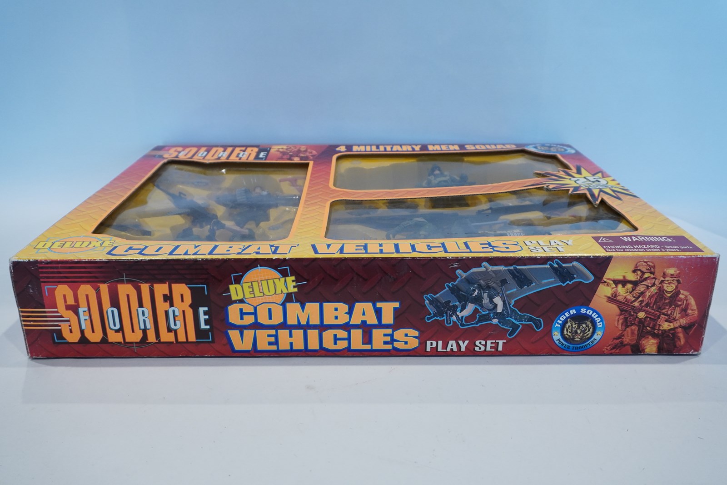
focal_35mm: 30
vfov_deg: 43.6
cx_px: 364
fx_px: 606
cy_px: 242
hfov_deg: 61.9
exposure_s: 1/30
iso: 1250
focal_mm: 20
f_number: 5.6
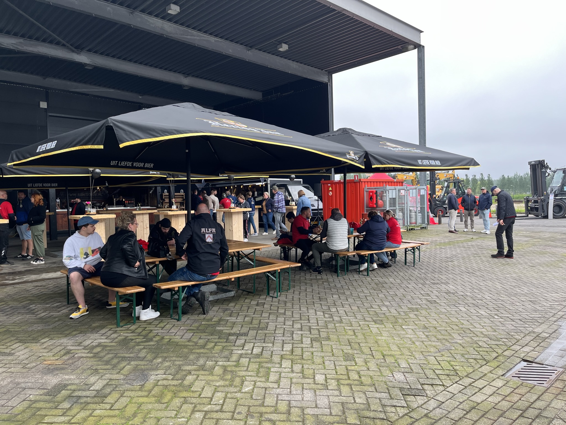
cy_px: 212
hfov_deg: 67.3
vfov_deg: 53.1
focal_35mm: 26
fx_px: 425
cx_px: 283
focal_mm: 5.1
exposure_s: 1/142
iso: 32
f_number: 1.6
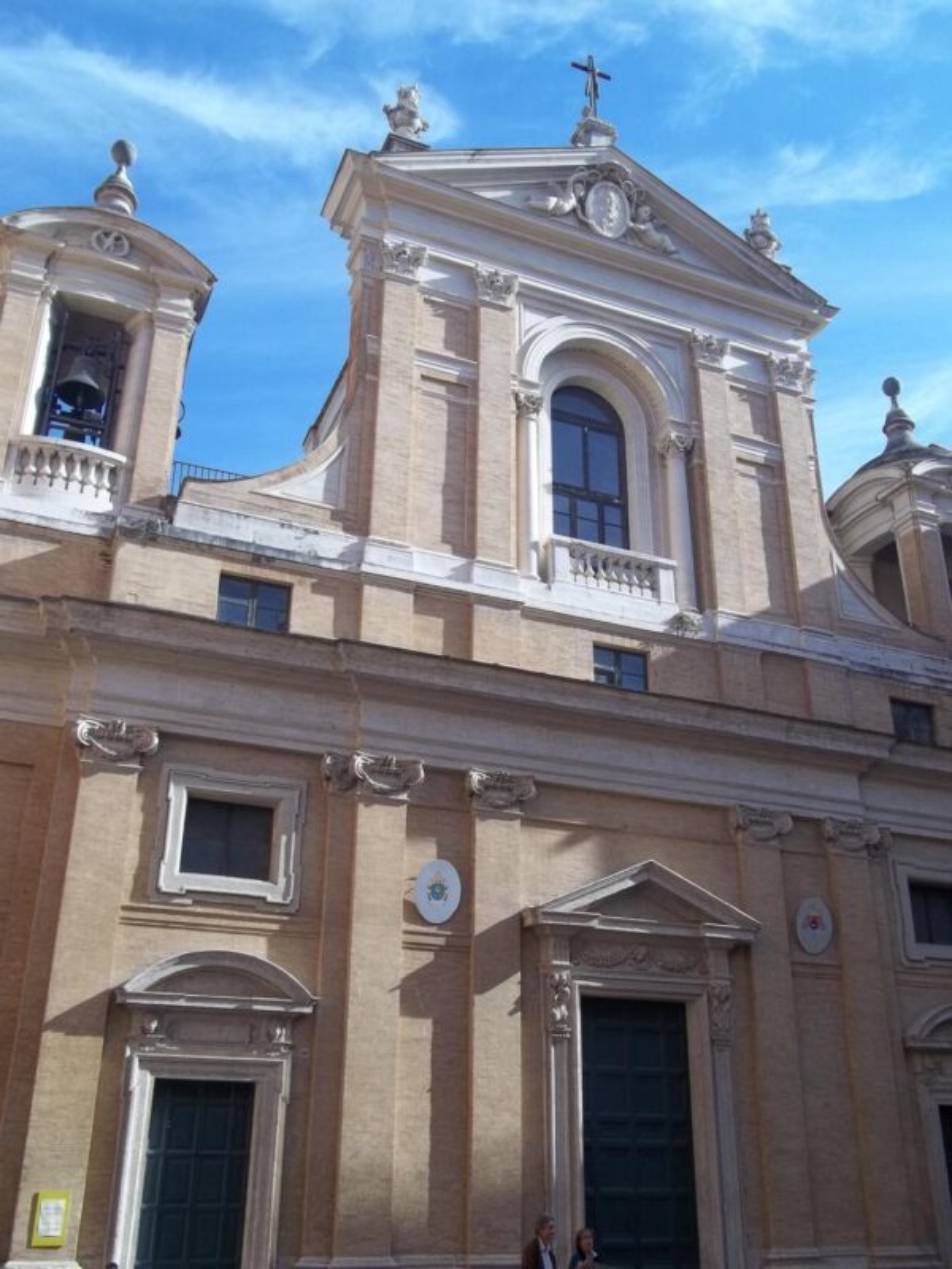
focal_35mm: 32
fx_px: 1173
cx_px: 476
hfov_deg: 44.2
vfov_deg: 56.8
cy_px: 634
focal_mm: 5.7
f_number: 8.8
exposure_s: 1/80
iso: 64
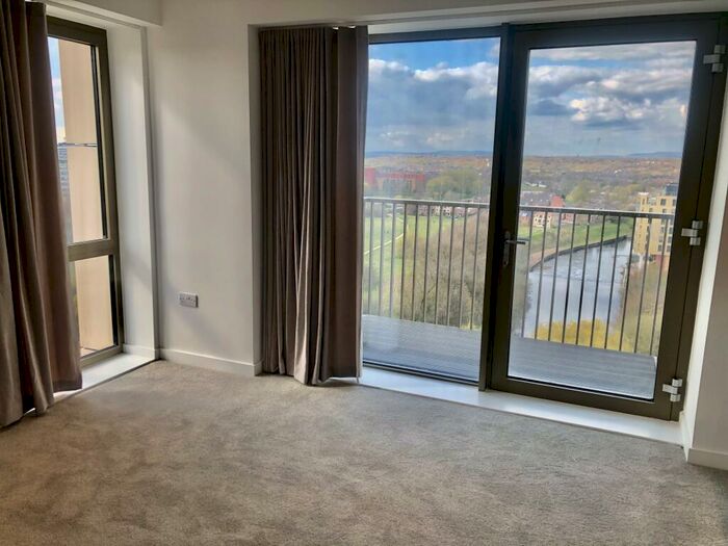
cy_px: 273
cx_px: 364
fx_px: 589
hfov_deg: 63.4
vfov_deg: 49.7
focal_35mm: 28
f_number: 1.8
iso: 20
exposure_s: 1/304
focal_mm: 4
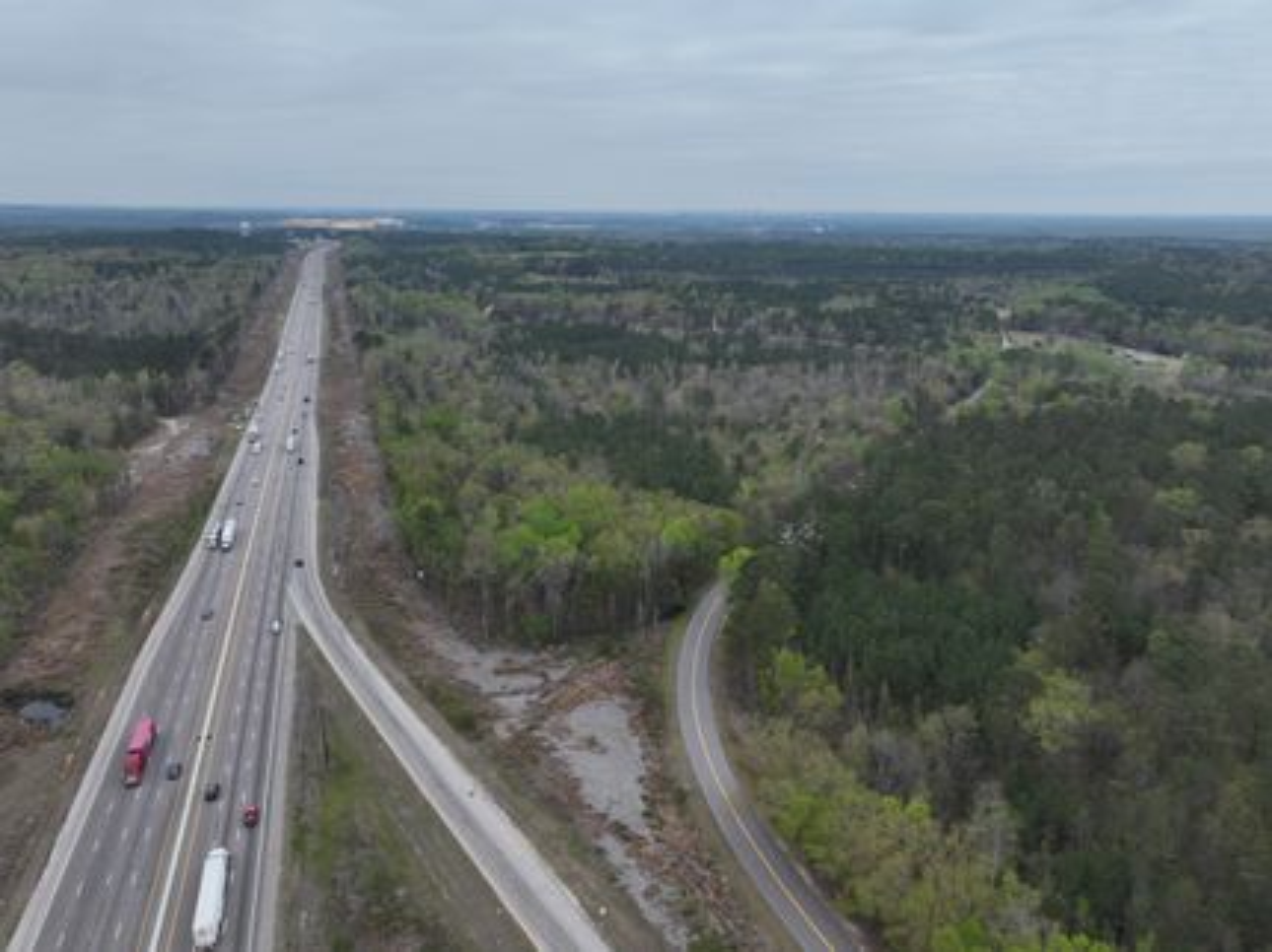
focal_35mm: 24
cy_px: 476
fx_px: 881
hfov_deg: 71.6
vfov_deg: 56.8
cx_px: 636
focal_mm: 12.29
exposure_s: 1/1600
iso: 100
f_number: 2.8
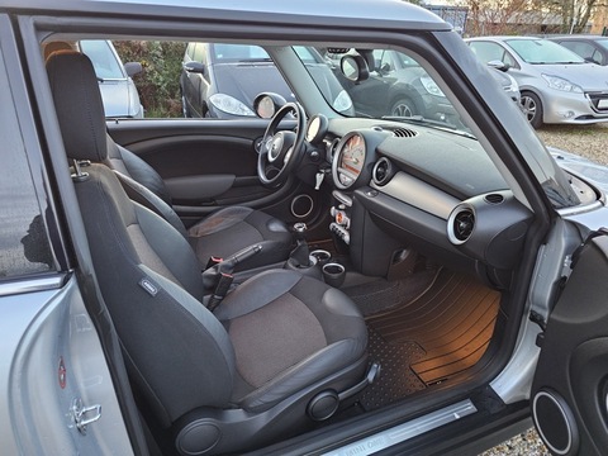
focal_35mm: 23
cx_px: 304
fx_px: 404
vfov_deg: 58.9
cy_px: 228
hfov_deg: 73.9
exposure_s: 1/33
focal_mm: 6.3
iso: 640
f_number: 1.7
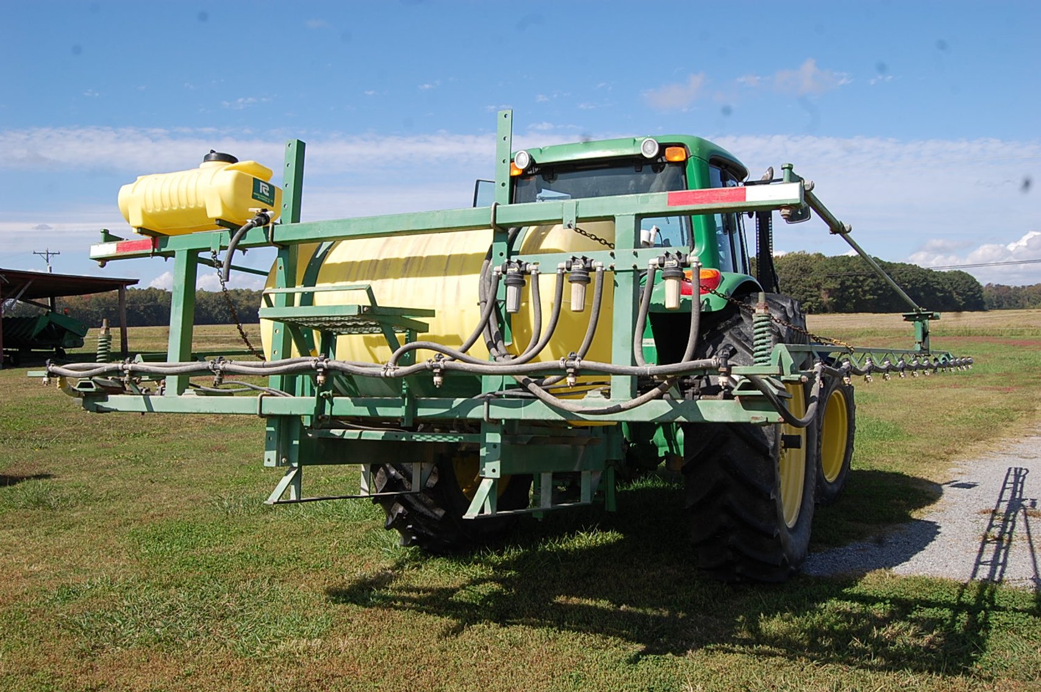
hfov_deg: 57.3
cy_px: 346
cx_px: 520
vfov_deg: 39.9
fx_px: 953
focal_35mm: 33
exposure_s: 1/320
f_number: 9
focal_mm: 22
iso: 200
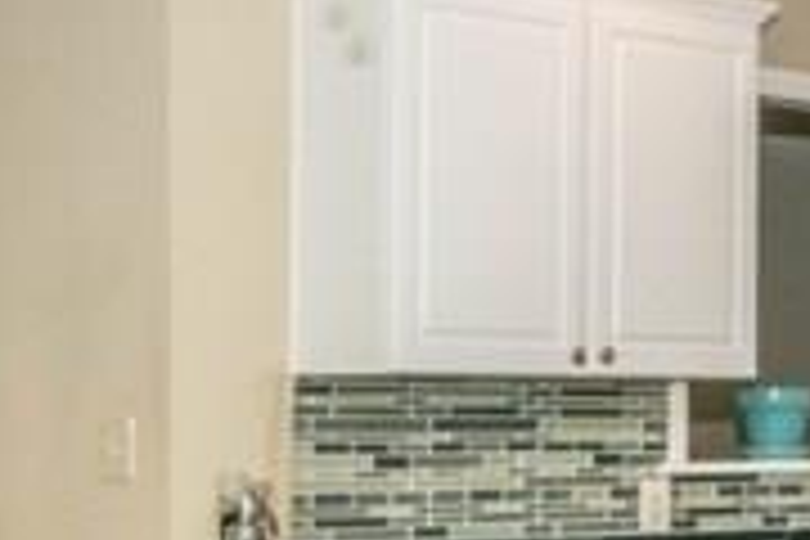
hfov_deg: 21.7
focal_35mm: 94
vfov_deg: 14.5
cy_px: 443
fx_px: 2111
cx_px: 495
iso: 640
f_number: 13
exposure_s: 1/80
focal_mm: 11
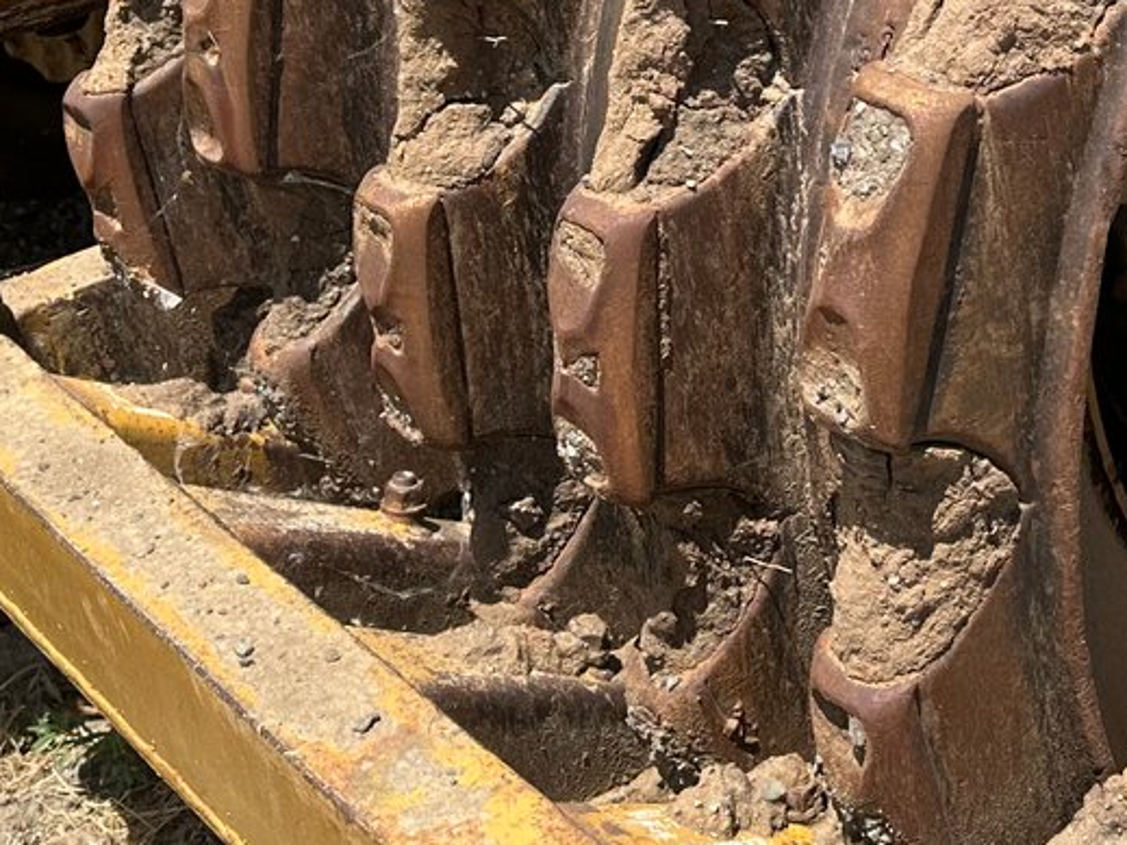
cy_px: 64
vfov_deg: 20.5
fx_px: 2278
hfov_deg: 26.4
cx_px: 1117
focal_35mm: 70
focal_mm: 6.86
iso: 80
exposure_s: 1/3058
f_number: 1.78
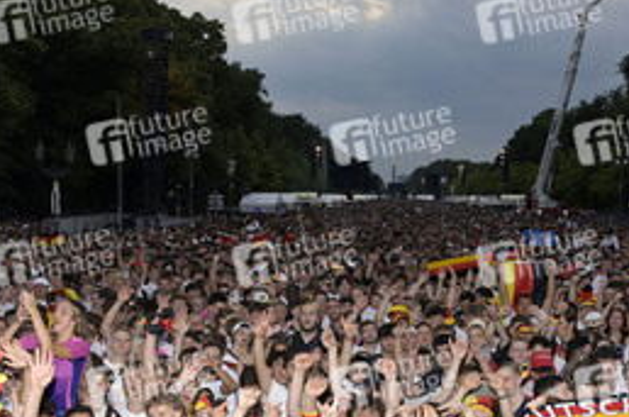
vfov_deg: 23.8
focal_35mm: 56
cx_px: 328
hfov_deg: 35.7
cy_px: 319
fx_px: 977
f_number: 13
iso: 1250
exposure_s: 1/160
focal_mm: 32
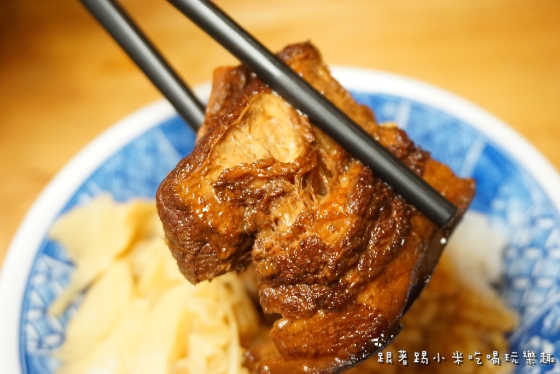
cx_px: 280
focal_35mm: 50
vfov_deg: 27.3
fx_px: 770
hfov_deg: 40.0
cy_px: 187
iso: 1600
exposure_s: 1/60
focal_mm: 33
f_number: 5
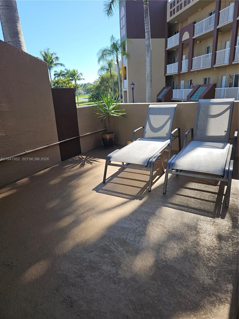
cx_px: 120
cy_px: 160
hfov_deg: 58.9
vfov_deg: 73.9
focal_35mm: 23
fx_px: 212
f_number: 1.8
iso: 25
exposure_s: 1/668
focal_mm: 5.4
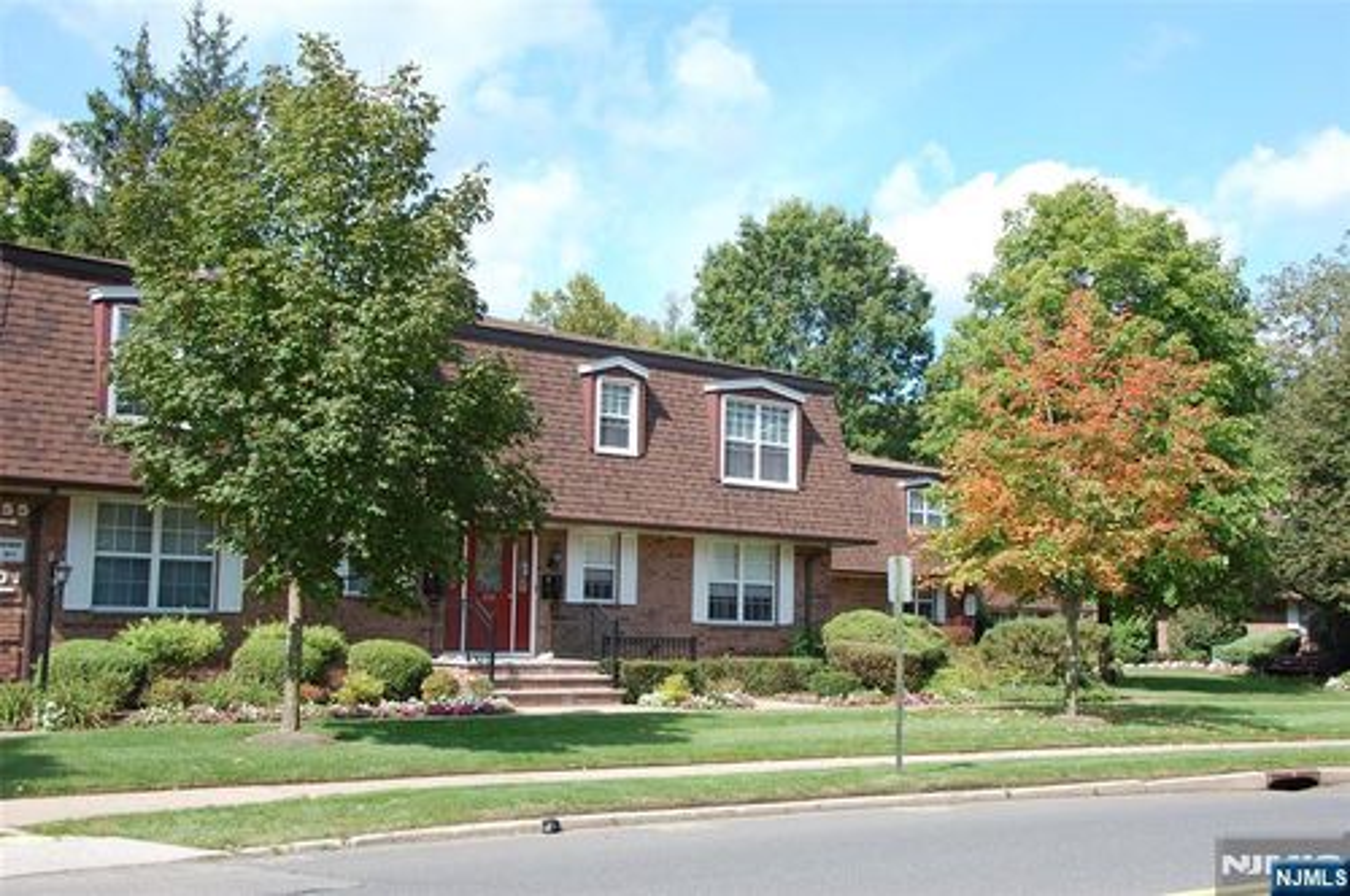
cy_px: 448
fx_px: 1629
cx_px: 675
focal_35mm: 44
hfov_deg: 45.0
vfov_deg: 30.8
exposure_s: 1/250
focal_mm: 29
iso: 200
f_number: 8
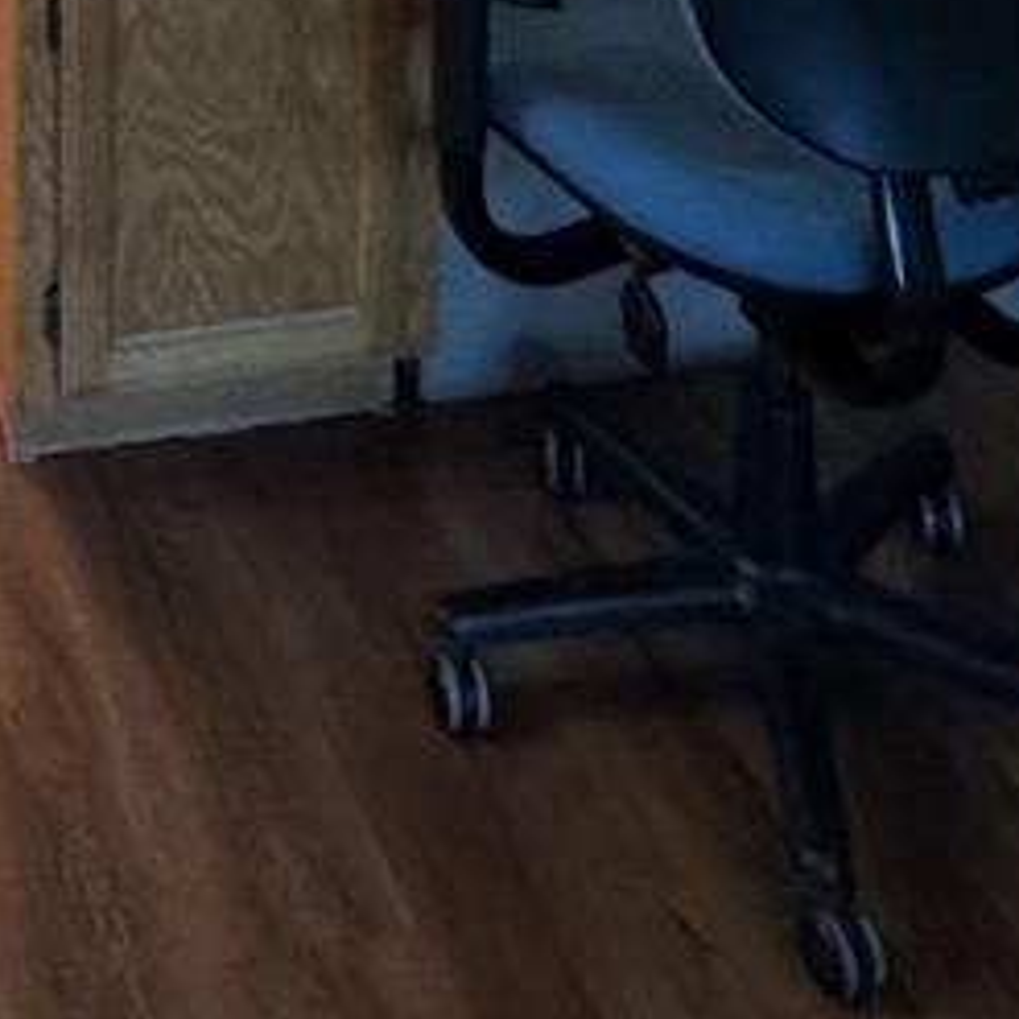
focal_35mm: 75
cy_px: -1112
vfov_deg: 16.5
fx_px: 2498
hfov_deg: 21.8
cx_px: -116
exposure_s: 1/60
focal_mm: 2.22
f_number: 2.2
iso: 250
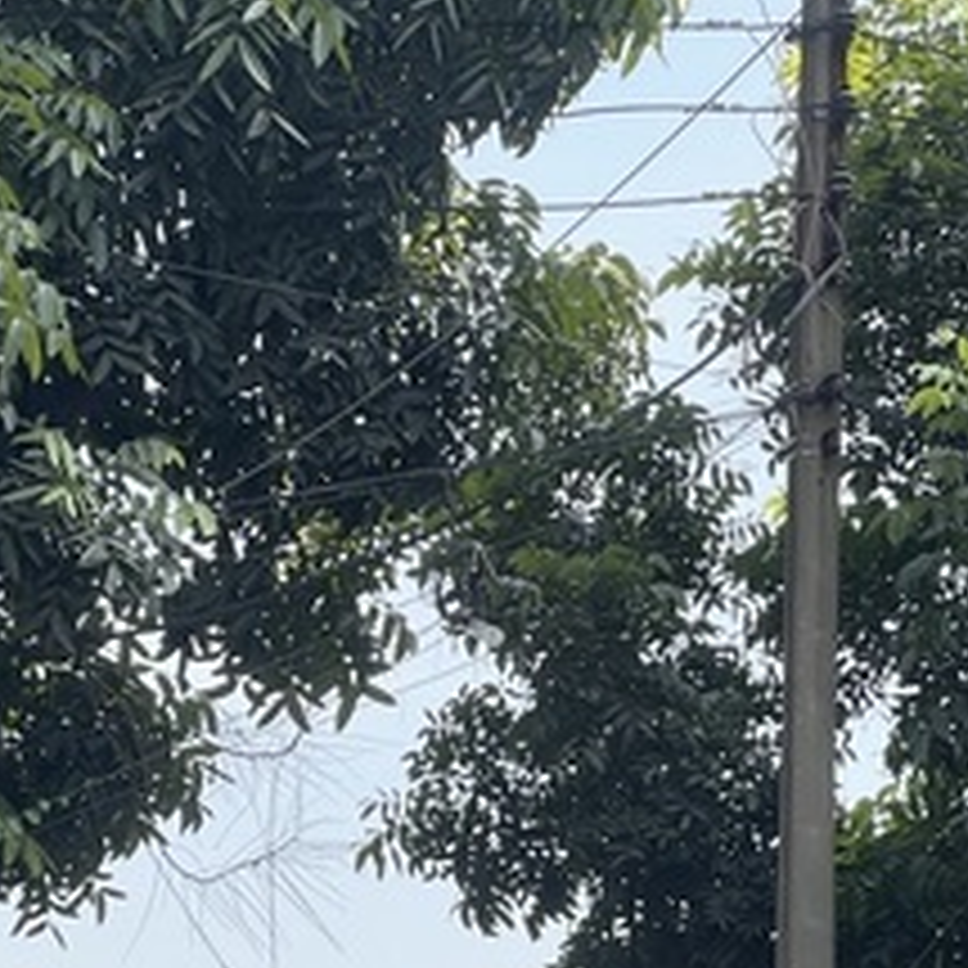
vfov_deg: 9.1
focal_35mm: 190
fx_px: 6011
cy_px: 1243
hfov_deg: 9.2
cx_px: 549
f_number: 2.8
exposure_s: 1/135
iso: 32
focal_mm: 9
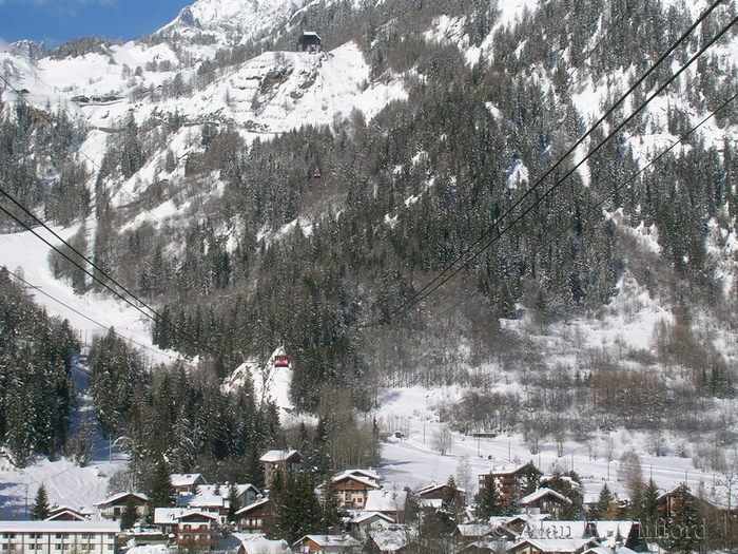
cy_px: 277
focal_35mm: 98
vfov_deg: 15.1
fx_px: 2089
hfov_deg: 20.0
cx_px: 369
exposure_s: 1/362
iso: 50
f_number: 7.7
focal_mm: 14.9
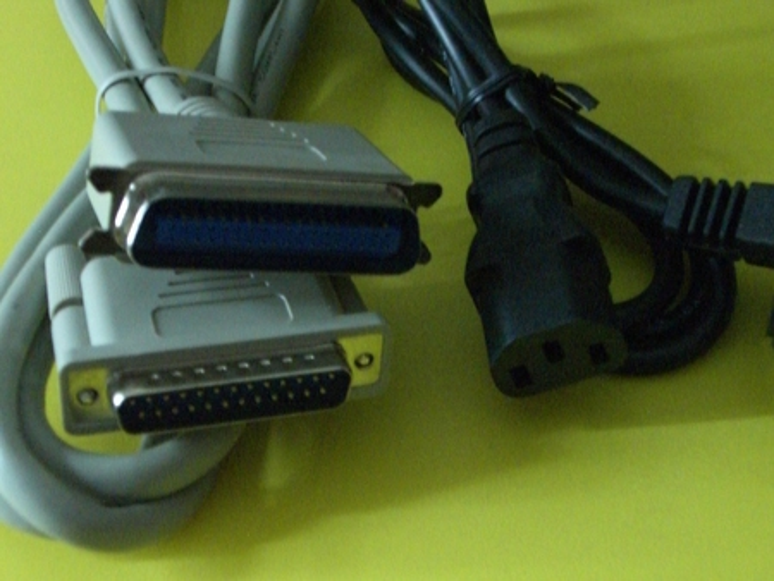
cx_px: 387
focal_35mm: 66
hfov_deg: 29.4
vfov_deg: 22.3
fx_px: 1477
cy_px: 290
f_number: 3.6
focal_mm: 10.7
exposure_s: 1/15
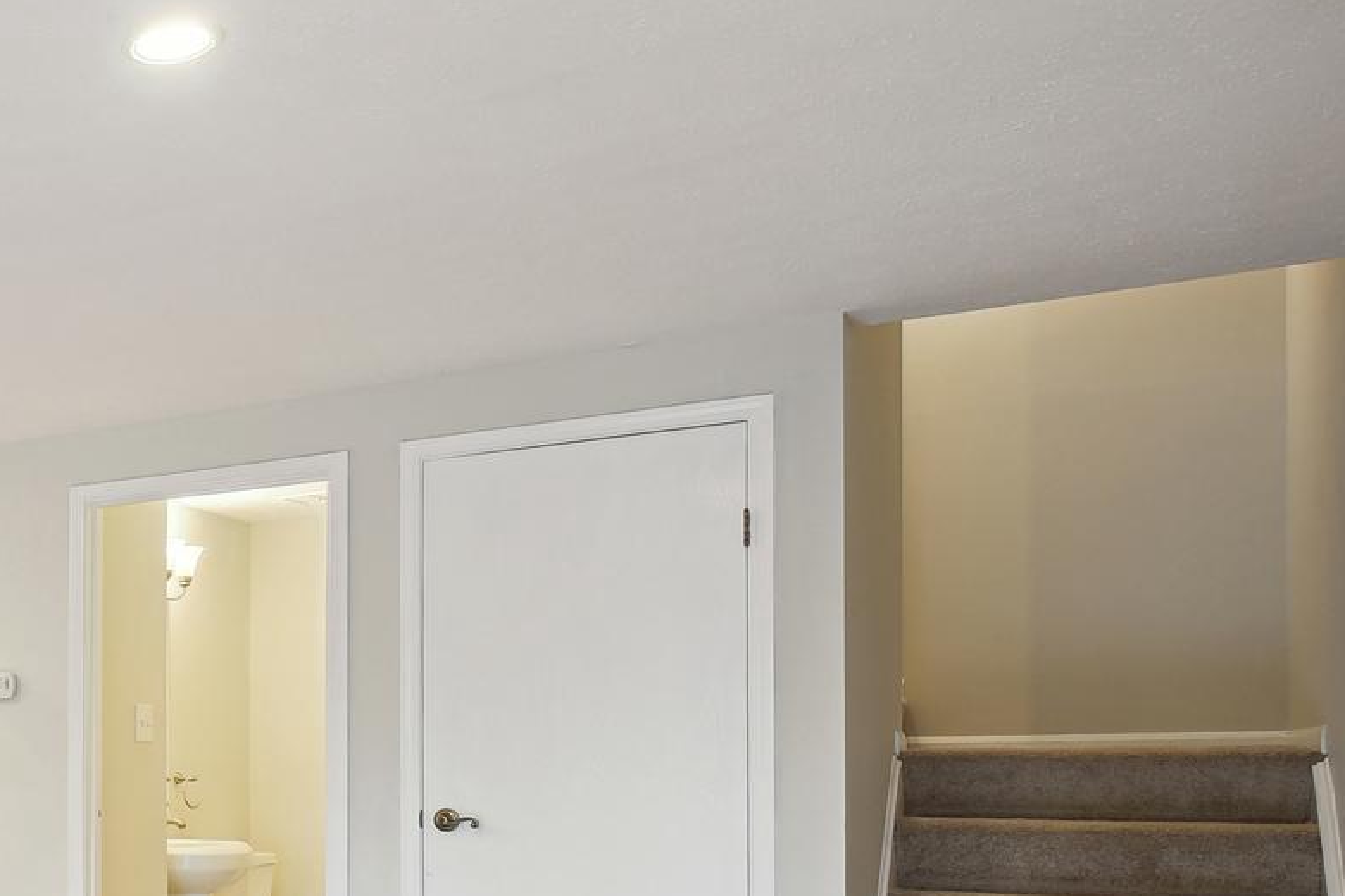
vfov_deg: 30.3
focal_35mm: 42
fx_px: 1569
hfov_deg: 34.4
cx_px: -362
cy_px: 828
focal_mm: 16
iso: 200
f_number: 8
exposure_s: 3
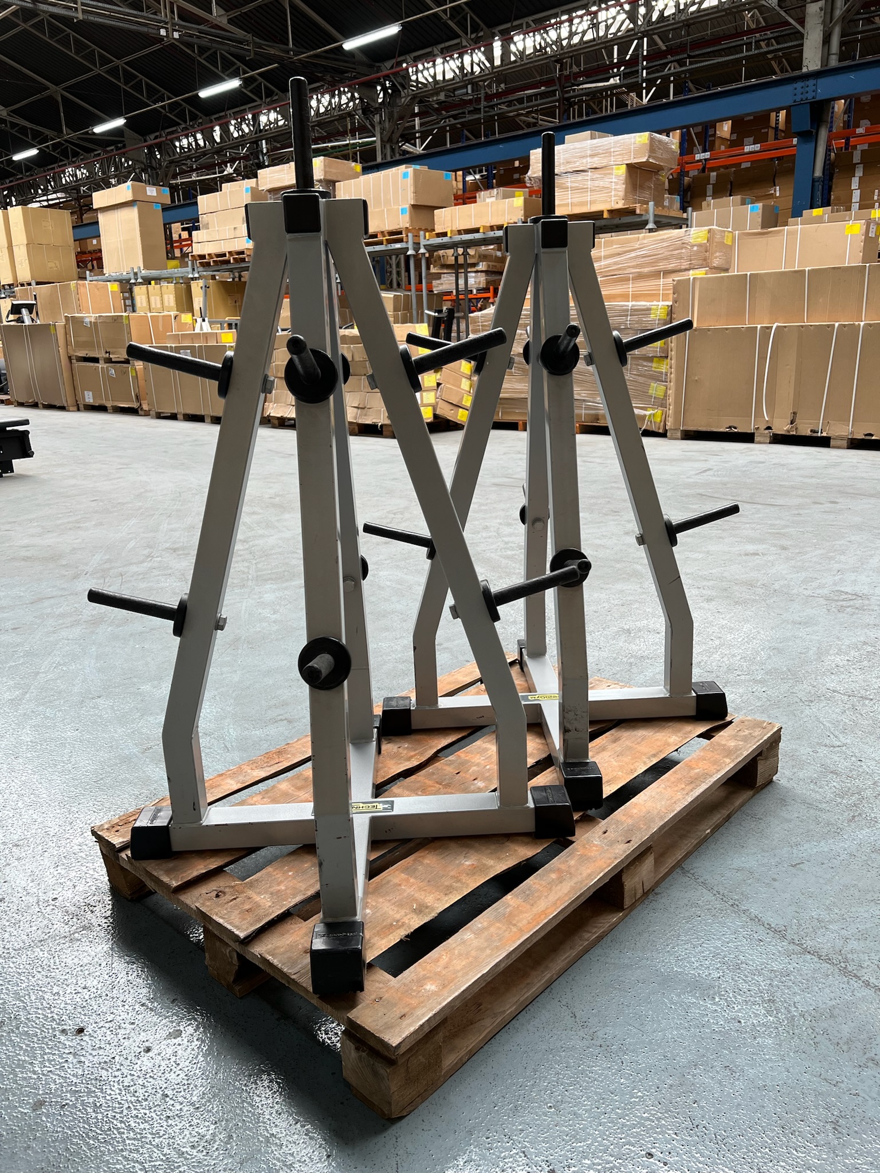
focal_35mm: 26
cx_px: 440
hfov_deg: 53.1
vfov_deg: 67.3
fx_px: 881
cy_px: 586
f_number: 1.5
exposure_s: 1/100
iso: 64
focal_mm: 5.7
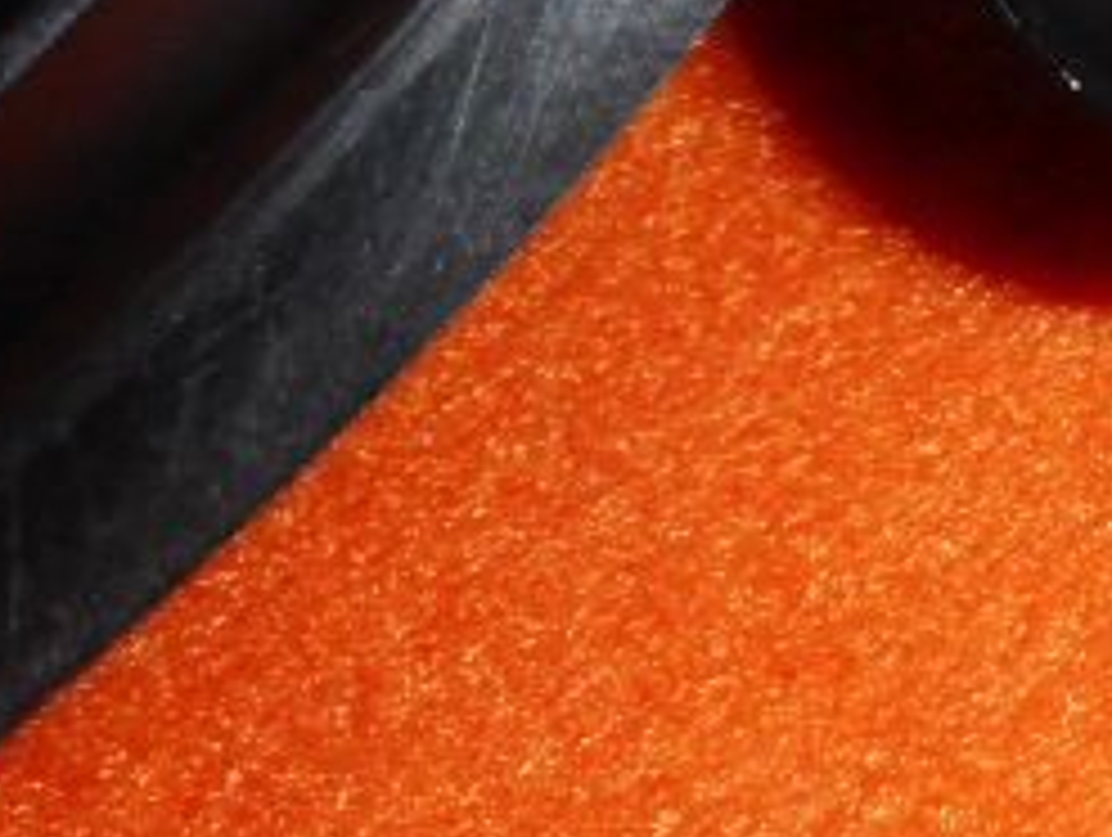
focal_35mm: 120
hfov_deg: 14.4
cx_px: 2021
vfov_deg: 12.3
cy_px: 90
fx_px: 3860
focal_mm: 5.2
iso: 400
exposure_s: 1/25
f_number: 11.3
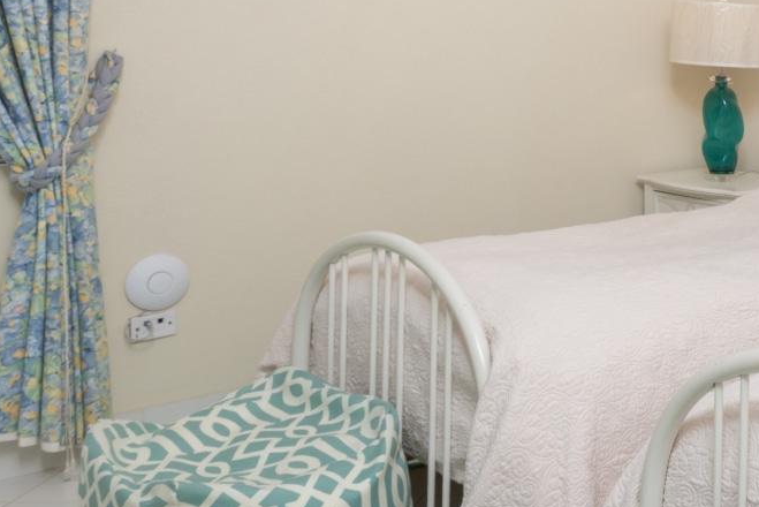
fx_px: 1076
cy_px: 20
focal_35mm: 51
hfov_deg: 31.8
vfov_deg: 25.4
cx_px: 929
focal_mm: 16
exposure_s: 1/25
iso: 125
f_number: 13
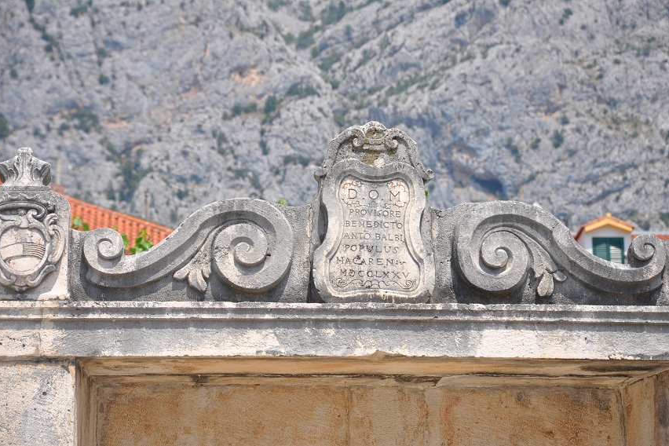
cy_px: 223
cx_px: 333
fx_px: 2945
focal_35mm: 159
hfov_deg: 13.0
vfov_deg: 8.7
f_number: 9
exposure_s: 1/320
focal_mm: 105
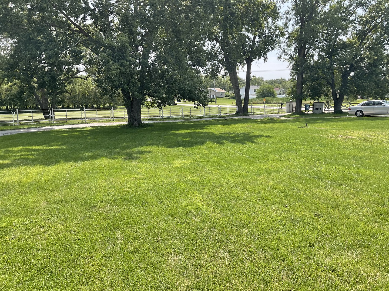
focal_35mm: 29
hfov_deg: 61.7
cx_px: 194
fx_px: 326
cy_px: 146
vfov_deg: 48.2
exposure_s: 1/869
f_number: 1.8
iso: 16
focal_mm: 3
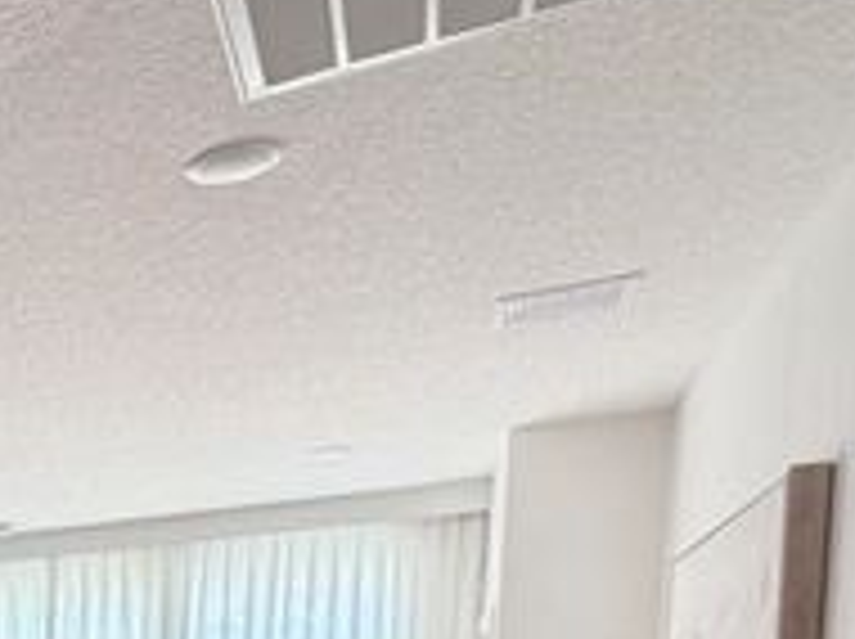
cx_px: -439
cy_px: 904
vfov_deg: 23.5
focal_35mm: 52
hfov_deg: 26.4
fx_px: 1283
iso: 64
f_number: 2.2
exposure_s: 1/120
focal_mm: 2.22
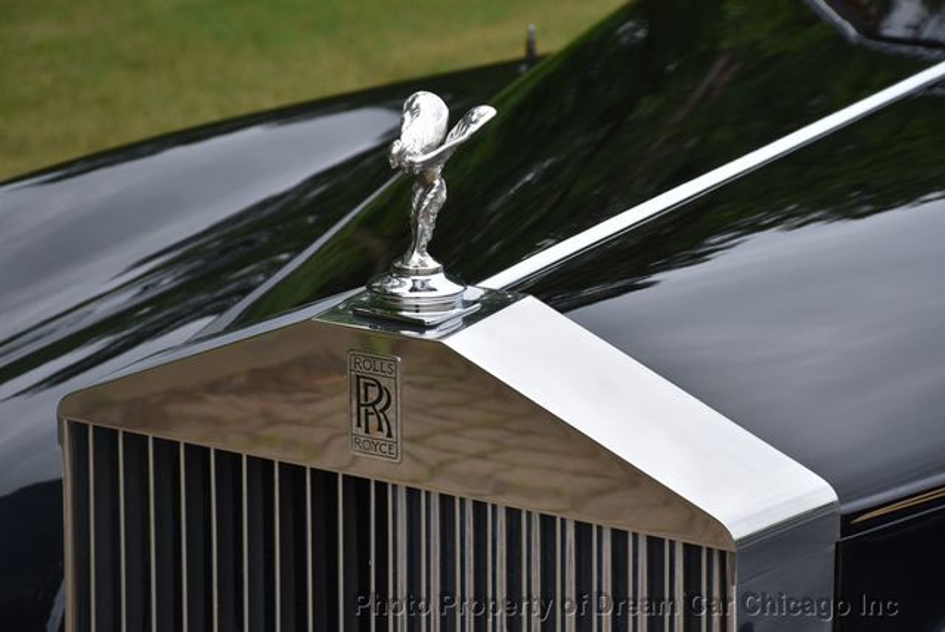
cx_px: 472
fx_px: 3153
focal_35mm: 120
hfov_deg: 17.0
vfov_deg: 11.4
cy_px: 316
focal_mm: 80
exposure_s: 1/500
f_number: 8
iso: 250
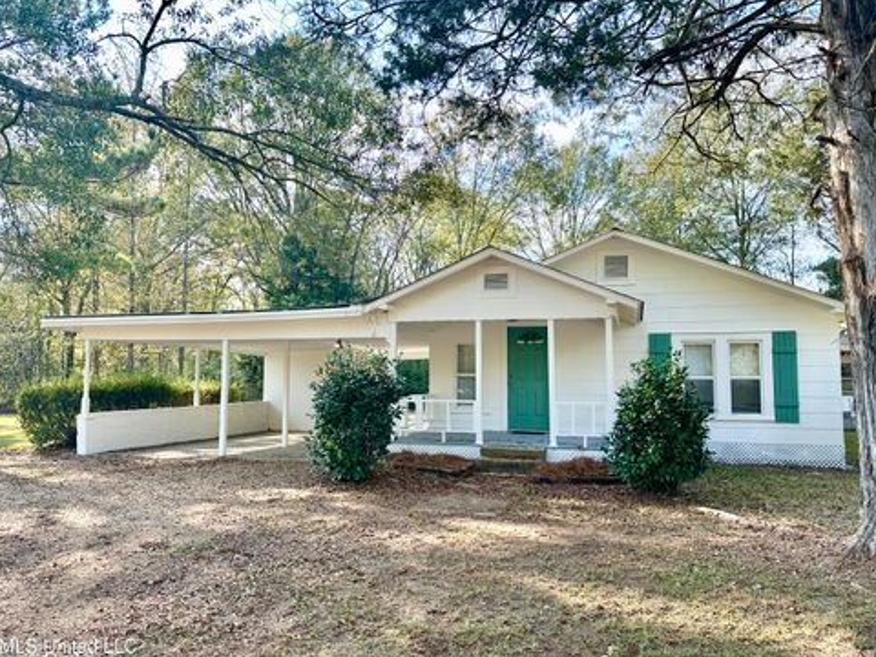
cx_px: 453
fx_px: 633
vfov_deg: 54.9
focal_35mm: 25
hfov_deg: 69.4
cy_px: 335
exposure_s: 1/894
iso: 80
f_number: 1.78
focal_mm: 6.86
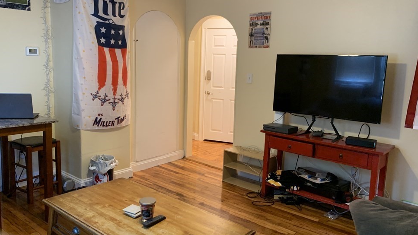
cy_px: 108
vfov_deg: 38.9
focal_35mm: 30
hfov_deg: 64.3
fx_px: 333
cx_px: 203
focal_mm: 4.25
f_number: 1.8
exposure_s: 1/60
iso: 250
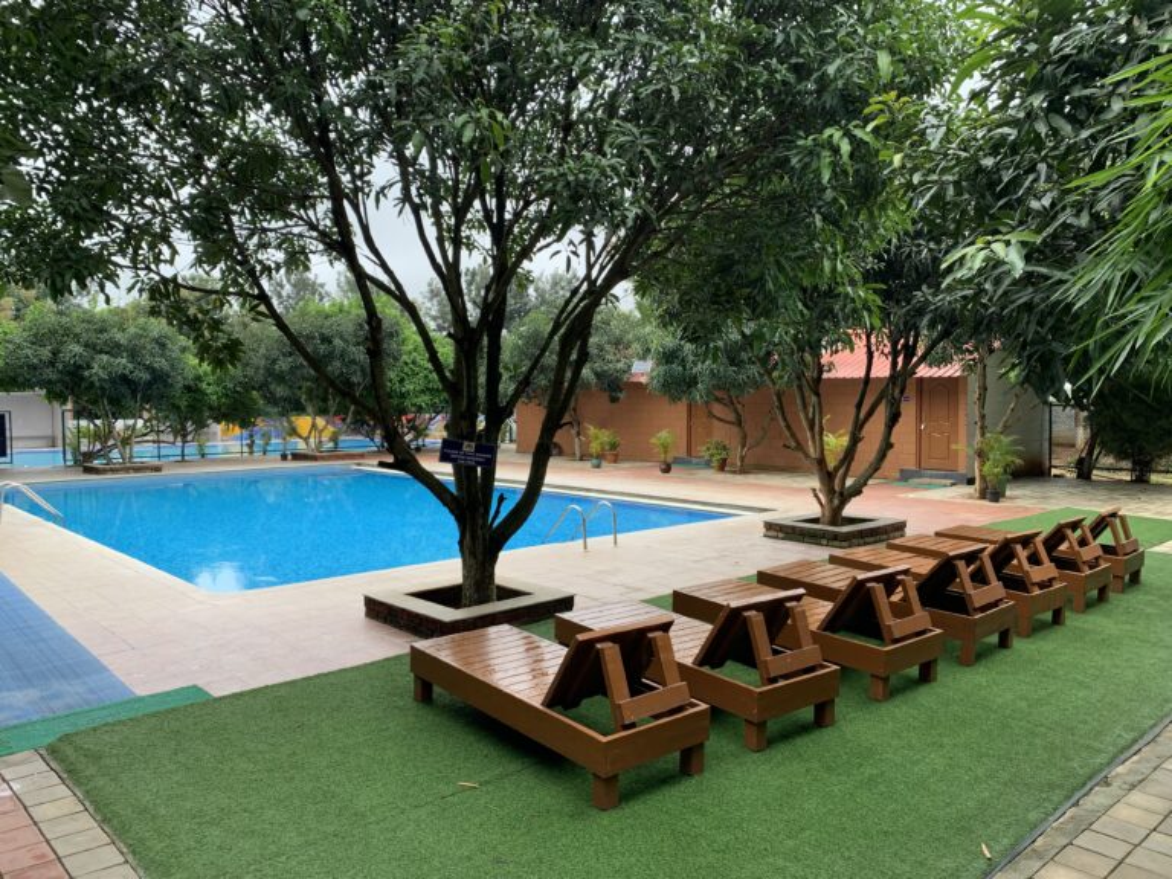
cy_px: 440
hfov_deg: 67.3
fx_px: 880
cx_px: 586
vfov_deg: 53.1
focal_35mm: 26
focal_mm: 4.25
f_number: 1.8
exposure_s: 1/219
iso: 25
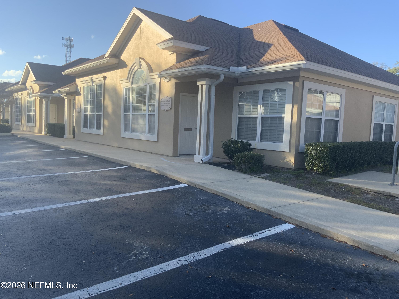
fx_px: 334
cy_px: 150
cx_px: 200
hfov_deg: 61.7
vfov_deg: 48.2
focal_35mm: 29
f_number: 1.8
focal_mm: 3
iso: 16
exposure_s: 1/606
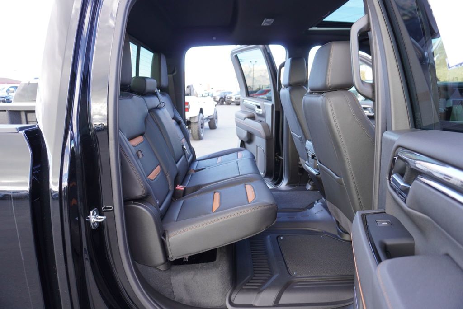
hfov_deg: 73.7
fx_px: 309
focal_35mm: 24
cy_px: 154
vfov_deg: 53.2
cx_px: 232
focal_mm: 16
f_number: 4
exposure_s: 1/60
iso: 200
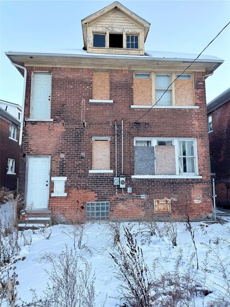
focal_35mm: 24
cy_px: 154
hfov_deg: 56.8
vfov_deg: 71.6
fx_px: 213
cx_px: 115
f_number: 1.78
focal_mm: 6.76
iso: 80
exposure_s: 1/277
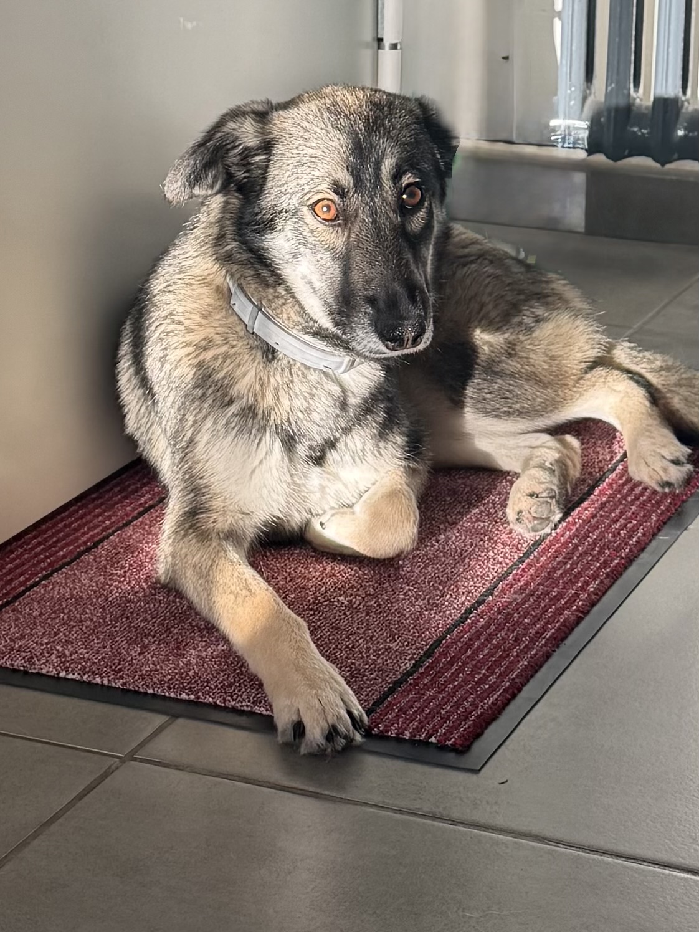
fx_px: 646
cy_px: 466
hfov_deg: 56.8
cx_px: 350
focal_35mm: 24
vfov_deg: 71.6
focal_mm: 6.76
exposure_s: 1/251
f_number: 1.78
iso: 100
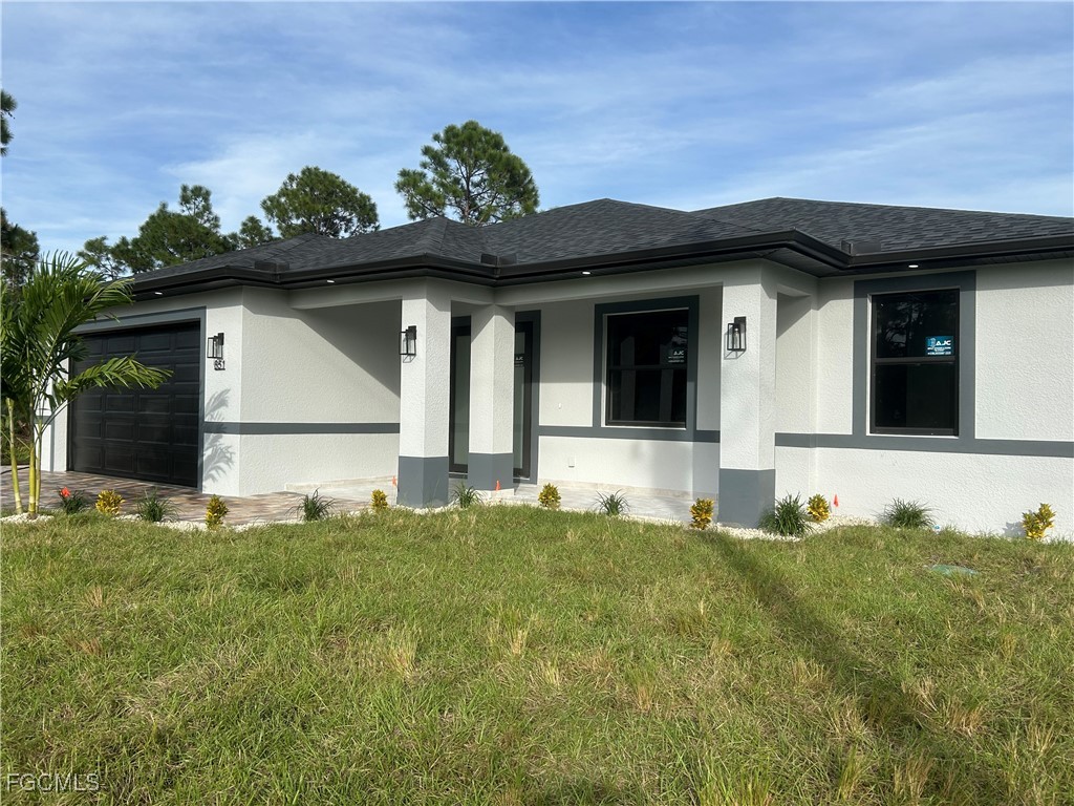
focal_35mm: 26
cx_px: 537
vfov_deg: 53.1
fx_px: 807
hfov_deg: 67.3
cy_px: 403
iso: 50
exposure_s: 1/3257
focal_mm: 5.7
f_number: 1.5
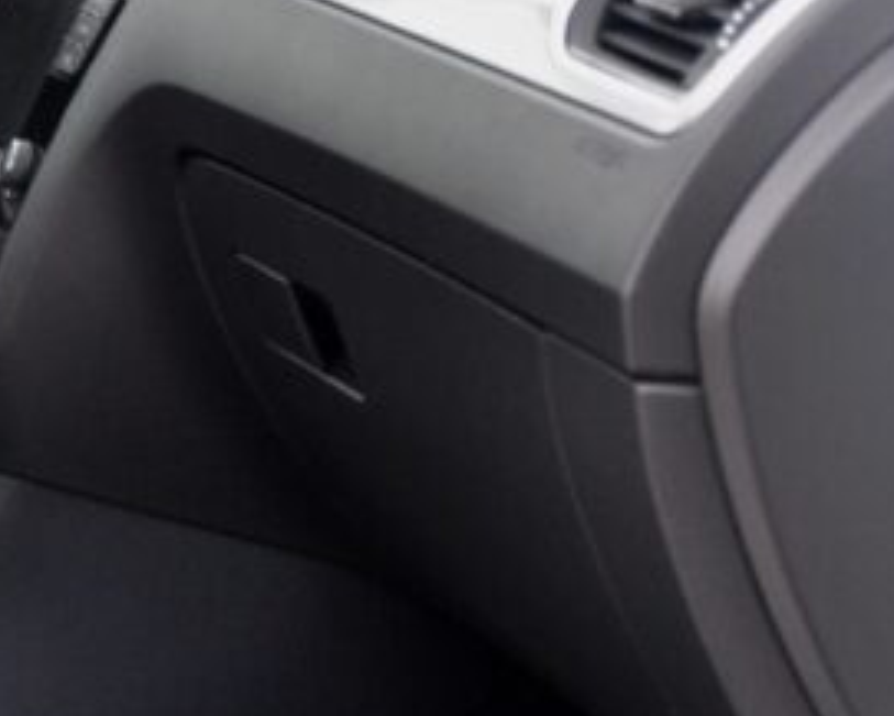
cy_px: 558
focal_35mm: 117
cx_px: -406
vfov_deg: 13.1
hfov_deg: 15.3
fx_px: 3097
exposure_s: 1/60
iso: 500
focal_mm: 22
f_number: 4
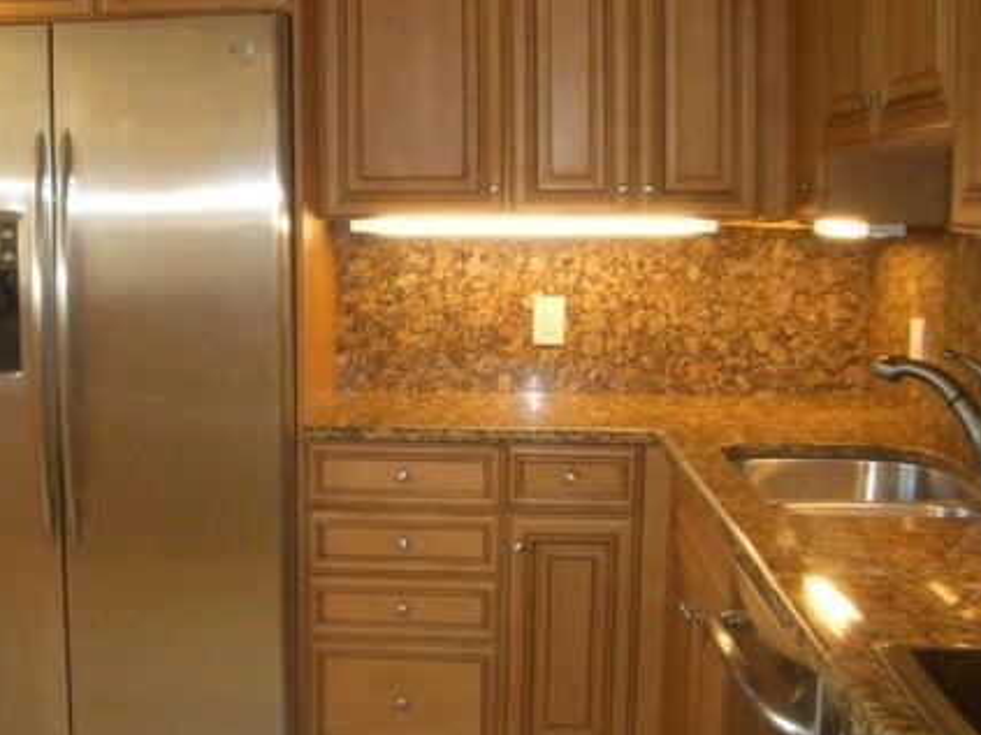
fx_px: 1502
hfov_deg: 35.6
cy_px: 369
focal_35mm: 53
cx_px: 276
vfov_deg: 27.5
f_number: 2.6
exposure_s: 1/60
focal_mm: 5.8
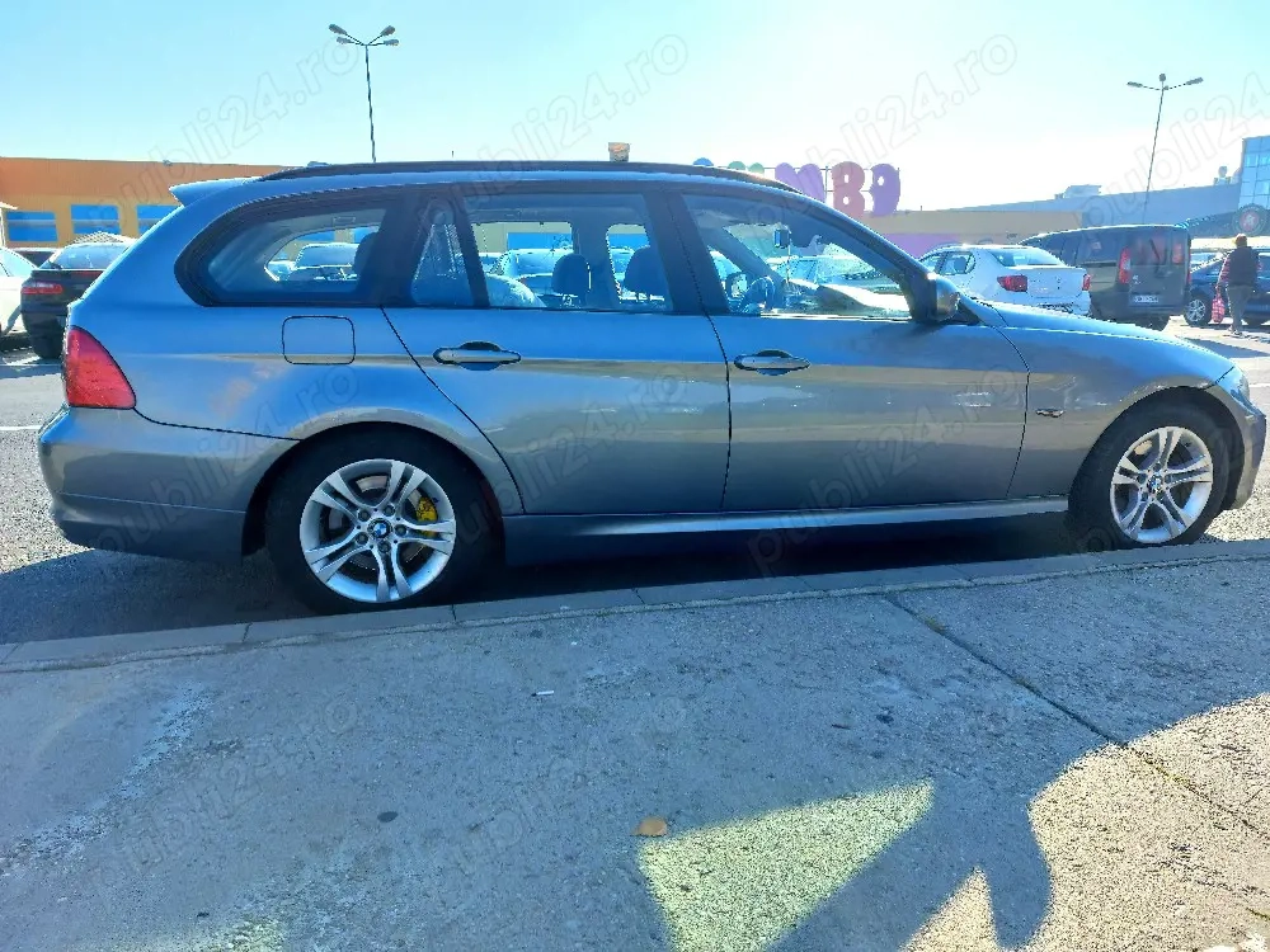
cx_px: 635
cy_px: 476
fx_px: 881
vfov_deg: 56.8
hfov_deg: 71.6
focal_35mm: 24
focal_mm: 5.23
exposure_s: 1/400
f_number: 1.8
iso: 25
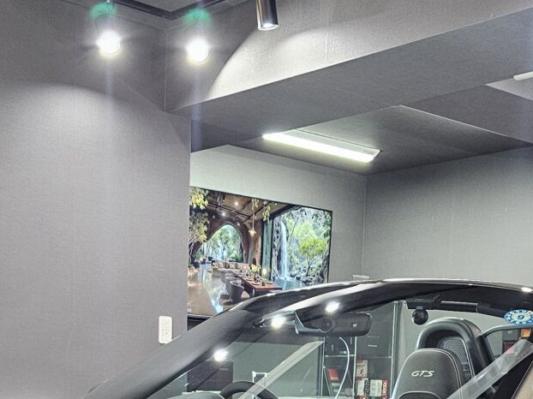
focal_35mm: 71
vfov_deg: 19.0
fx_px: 1093
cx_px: 186
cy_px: 530
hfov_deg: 27.3
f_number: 1.7
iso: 640
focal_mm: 6.3
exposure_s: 1/100
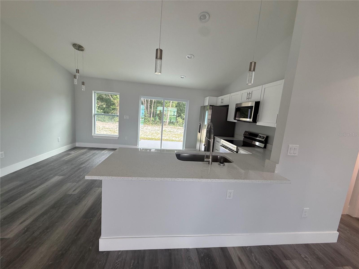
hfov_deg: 102.1
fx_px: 145
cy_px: 134
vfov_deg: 85.7
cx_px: 180
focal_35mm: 14
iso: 64
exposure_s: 1/60
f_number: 2.2
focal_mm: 2.22
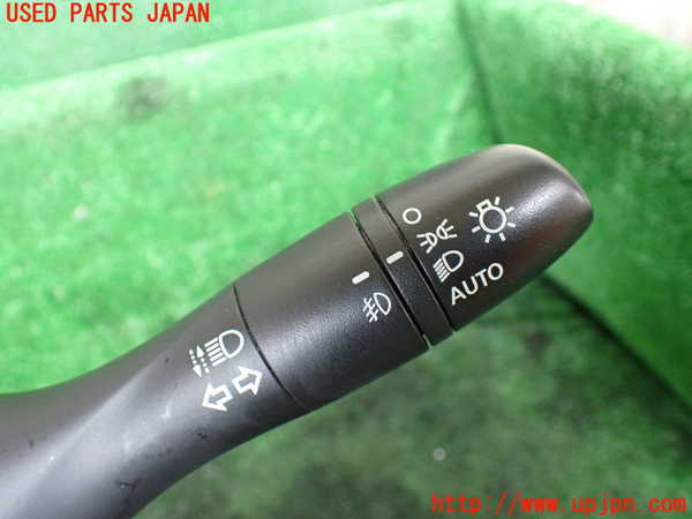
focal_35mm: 30
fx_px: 600
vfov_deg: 46.8
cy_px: 260
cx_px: 346
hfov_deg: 60.0
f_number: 2.3
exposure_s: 1/80
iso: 800
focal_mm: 5.4
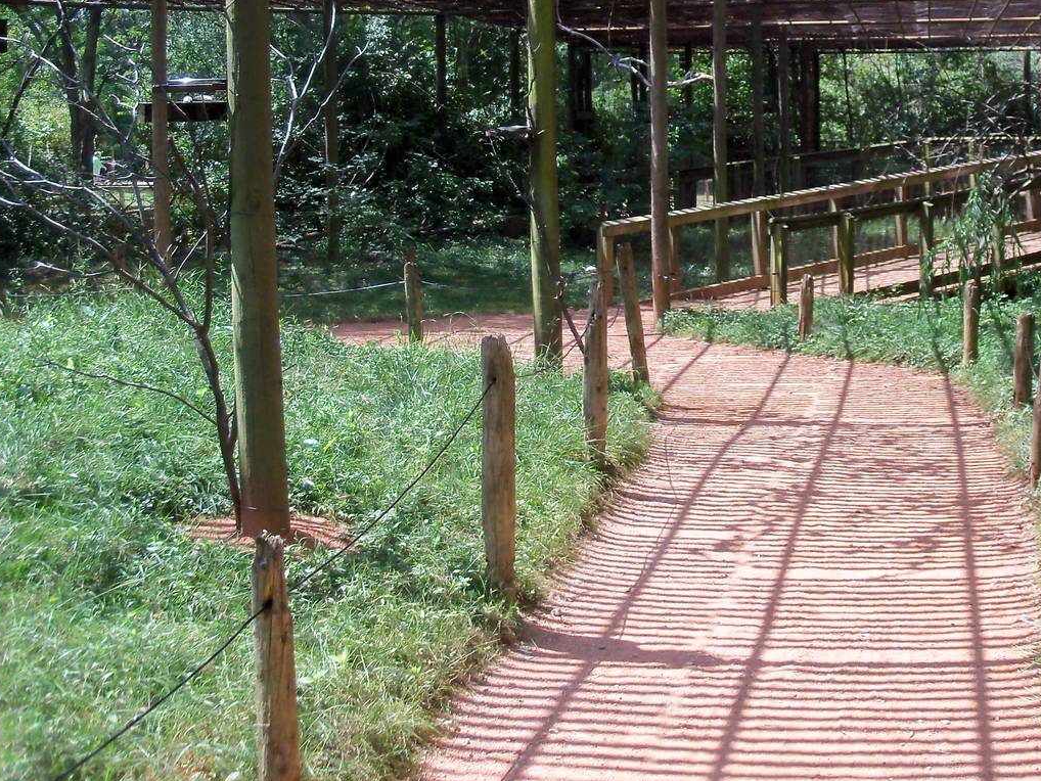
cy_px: 235
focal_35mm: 55
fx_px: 1654
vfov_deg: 26.4
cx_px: 771
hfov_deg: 34.3
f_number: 3
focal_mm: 6.3
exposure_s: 1/250
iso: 80
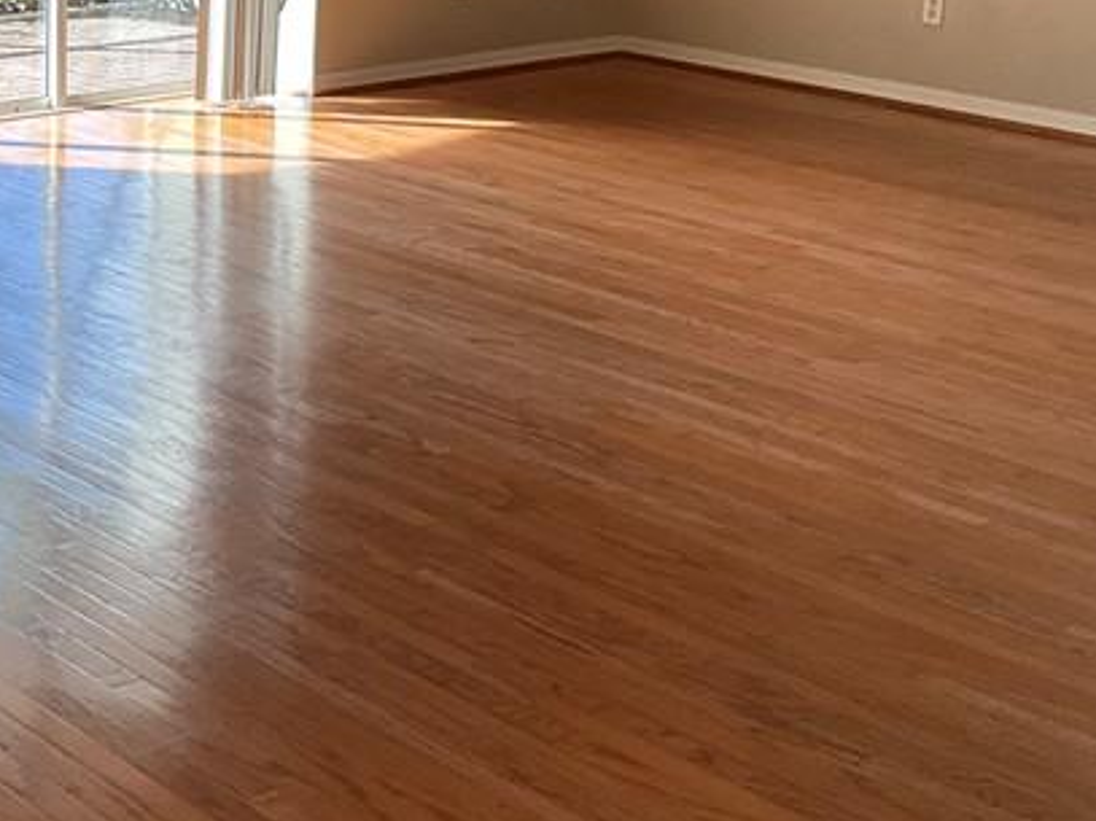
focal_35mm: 73
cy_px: 54
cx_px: 19
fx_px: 2311
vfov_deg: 19.7
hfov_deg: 25.5
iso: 64
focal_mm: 3
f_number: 1.8
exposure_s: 1/120
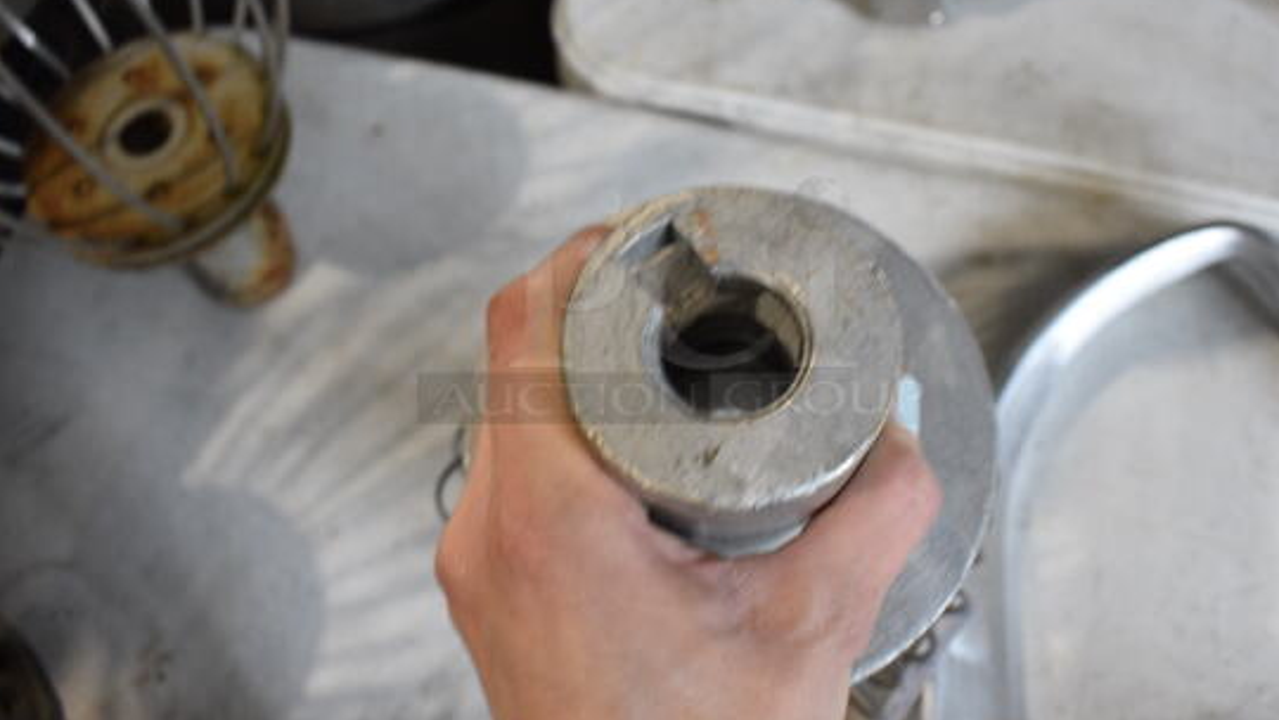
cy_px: 298
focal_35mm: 32
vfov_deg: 36.6
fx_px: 1085
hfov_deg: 61.0
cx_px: 682
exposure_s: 1/60
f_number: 5.6
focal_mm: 18
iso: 800
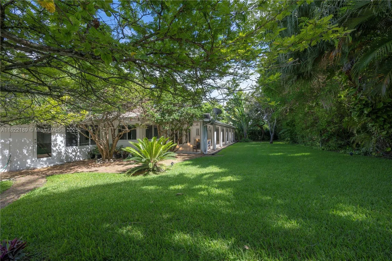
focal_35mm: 14
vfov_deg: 81.2
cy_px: 130
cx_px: 196
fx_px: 152
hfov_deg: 104.3
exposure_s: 1/80
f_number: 10
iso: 100
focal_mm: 14
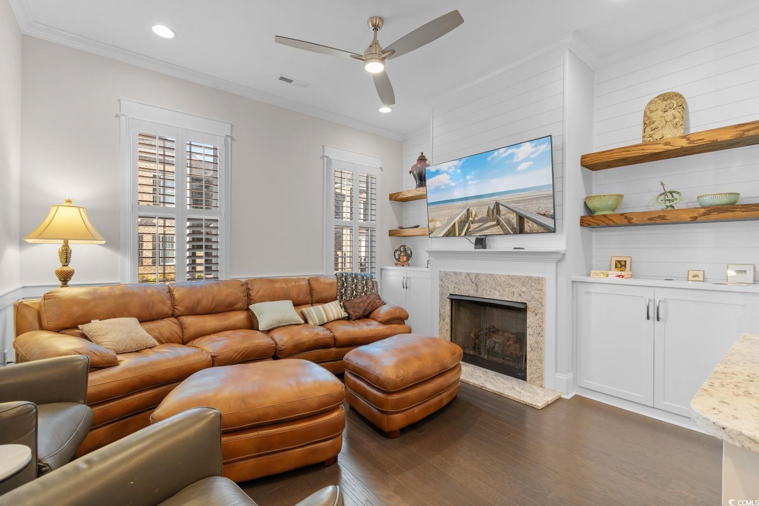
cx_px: 380
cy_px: 253
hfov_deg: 100.4
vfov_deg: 77.3
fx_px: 316
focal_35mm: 15
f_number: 5
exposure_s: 1/2
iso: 100
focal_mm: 10
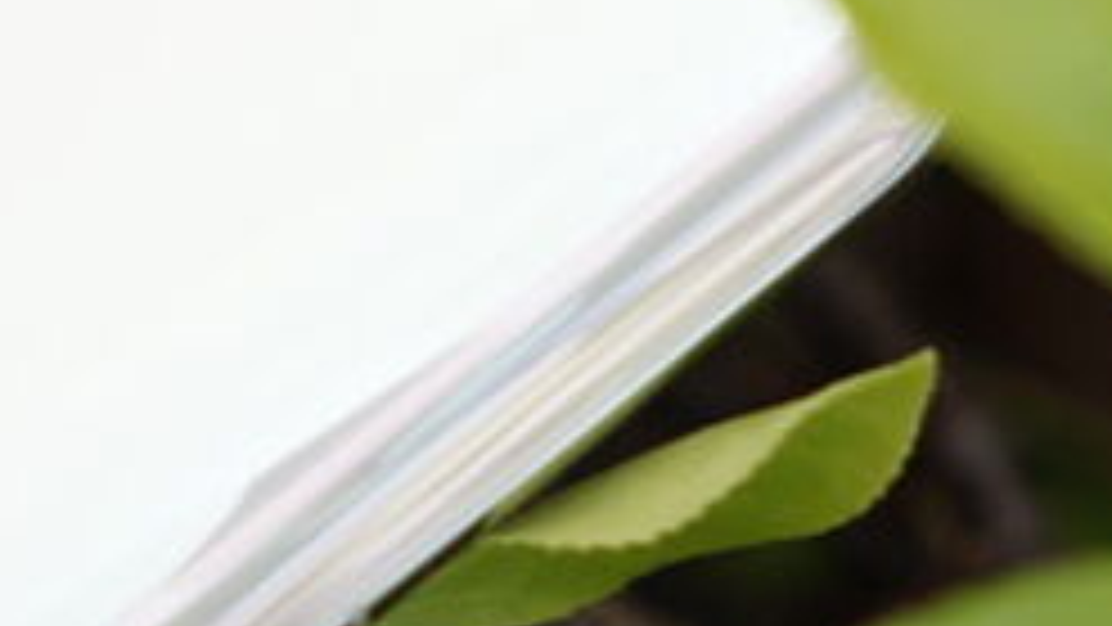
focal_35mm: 246
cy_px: -270
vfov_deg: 4.9
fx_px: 7254
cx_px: -196
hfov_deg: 8.7
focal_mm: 70
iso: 160
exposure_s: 1/125
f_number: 4.5
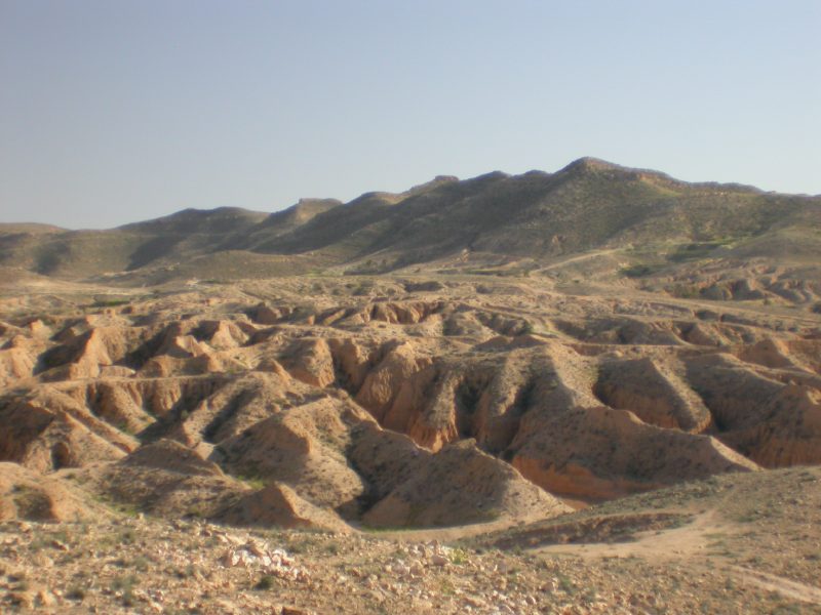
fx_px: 3652
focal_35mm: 154
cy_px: 308
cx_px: 410
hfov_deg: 12.8
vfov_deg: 9.6
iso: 100
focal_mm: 32
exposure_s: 1/102
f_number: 5.1
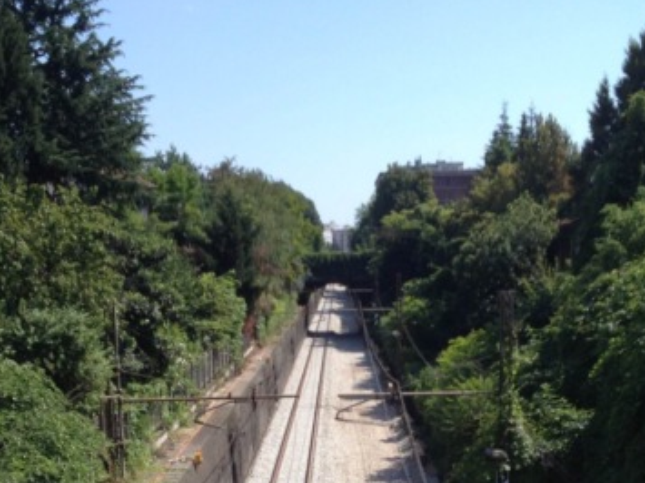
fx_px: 1248
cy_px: 441
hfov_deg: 29.0
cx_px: 325
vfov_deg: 21.4
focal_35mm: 67
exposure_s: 1/1200
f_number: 2.4
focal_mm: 4.28
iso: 50
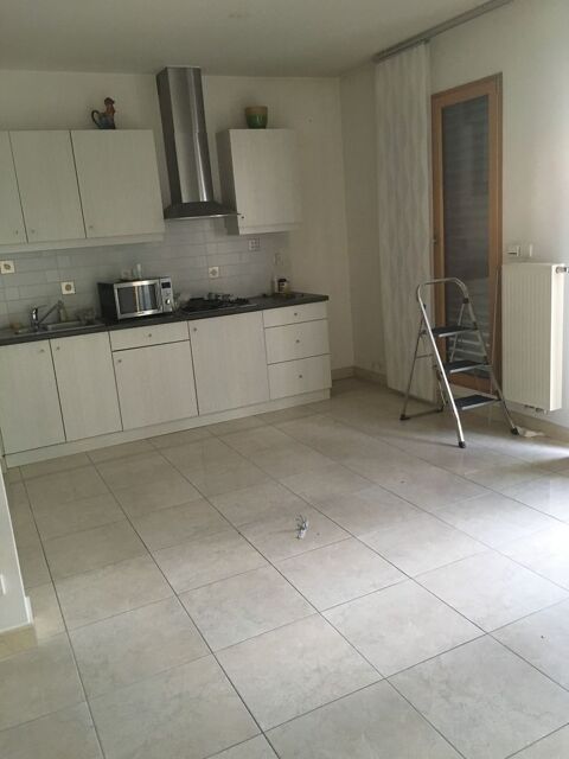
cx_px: 284
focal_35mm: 29
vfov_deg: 61.7
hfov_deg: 48.2
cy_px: 380
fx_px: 636
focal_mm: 4.15
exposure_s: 1/33
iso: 250
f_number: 2.2
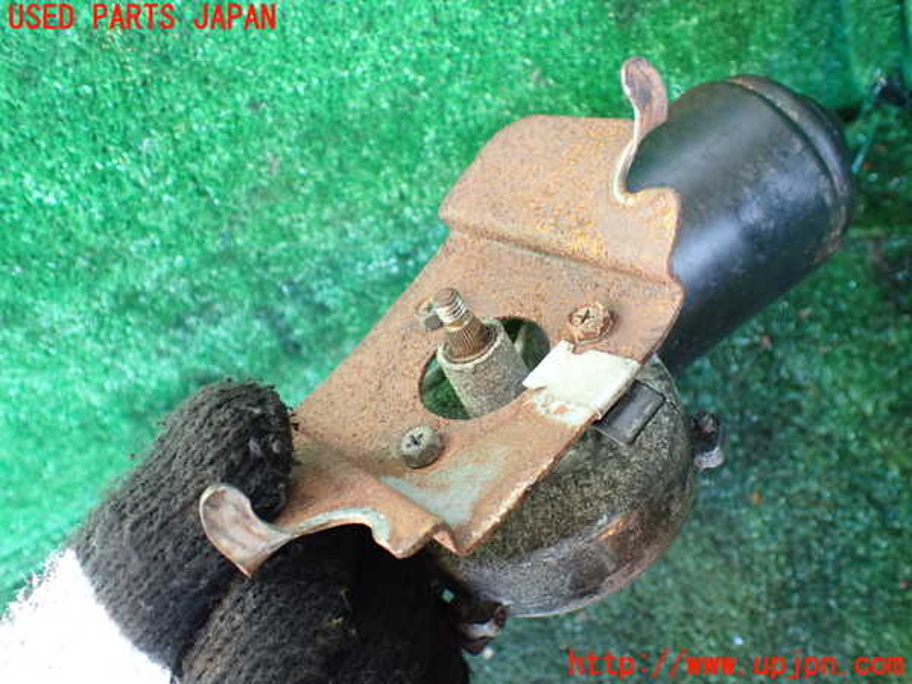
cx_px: 456
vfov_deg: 46.8
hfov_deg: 60.0
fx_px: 790
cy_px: 342
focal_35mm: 30
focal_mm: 5.4
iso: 800
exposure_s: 1/80
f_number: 2.3
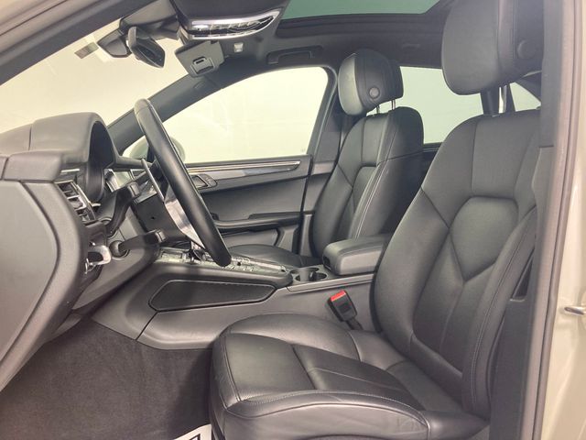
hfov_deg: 63.4
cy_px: 220
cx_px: 293
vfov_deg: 49.7
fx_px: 474
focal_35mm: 28
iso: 64
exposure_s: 1/60
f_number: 1.8
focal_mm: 3.99
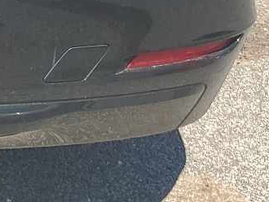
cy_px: -156
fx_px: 980
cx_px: -206
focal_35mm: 126
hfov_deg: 14.0
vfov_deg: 11.0
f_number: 1.5
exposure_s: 1/2000
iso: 50
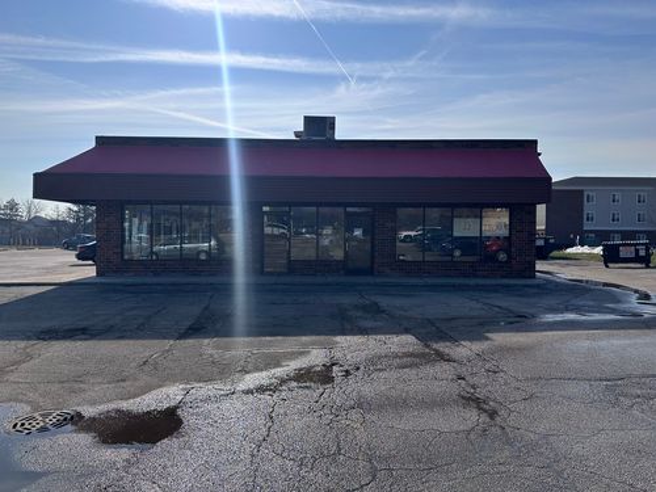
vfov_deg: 56.8
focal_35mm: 24
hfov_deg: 71.6
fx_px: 455
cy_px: 246
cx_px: 328
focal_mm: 6.86
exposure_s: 1/10753
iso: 80
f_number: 1.78
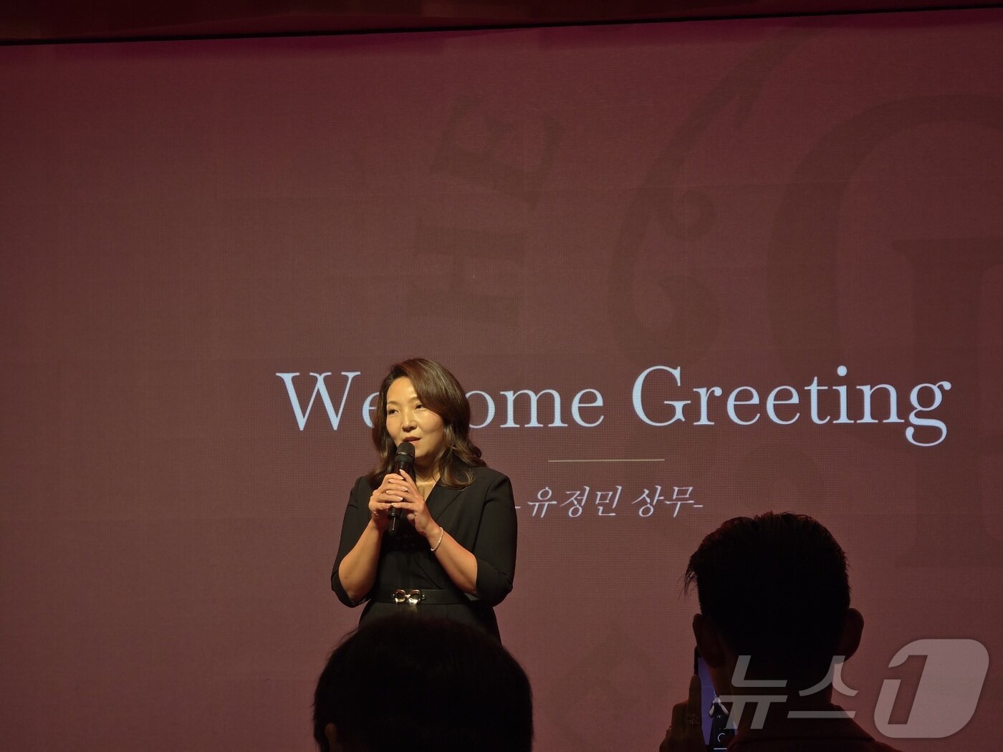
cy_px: 376
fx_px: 3332
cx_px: 502
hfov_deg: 17.1
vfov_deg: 12.9
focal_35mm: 115
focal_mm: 18.6
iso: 160
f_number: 3.4
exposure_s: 1/120
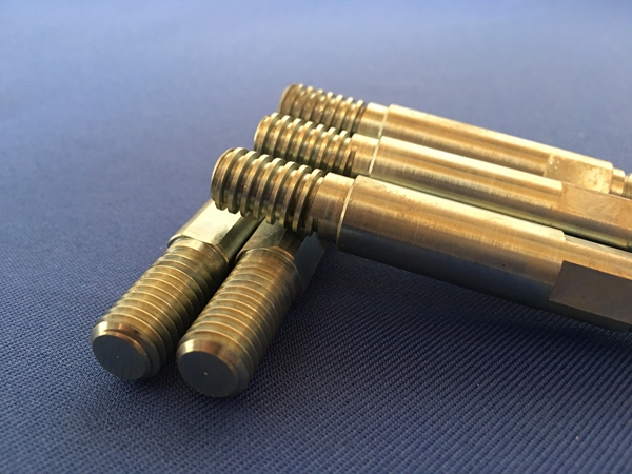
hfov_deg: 61.7
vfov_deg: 48.2
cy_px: 237
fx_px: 529
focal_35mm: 29
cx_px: 316
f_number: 2.2
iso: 100
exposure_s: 1/10
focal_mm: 4.15
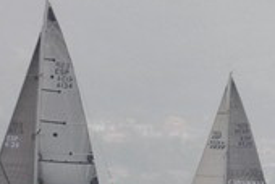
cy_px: 83
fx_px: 4147
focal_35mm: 542
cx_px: 489
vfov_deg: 2.5
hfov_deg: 3.8
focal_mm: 60
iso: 200
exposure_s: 1/320
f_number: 4.5
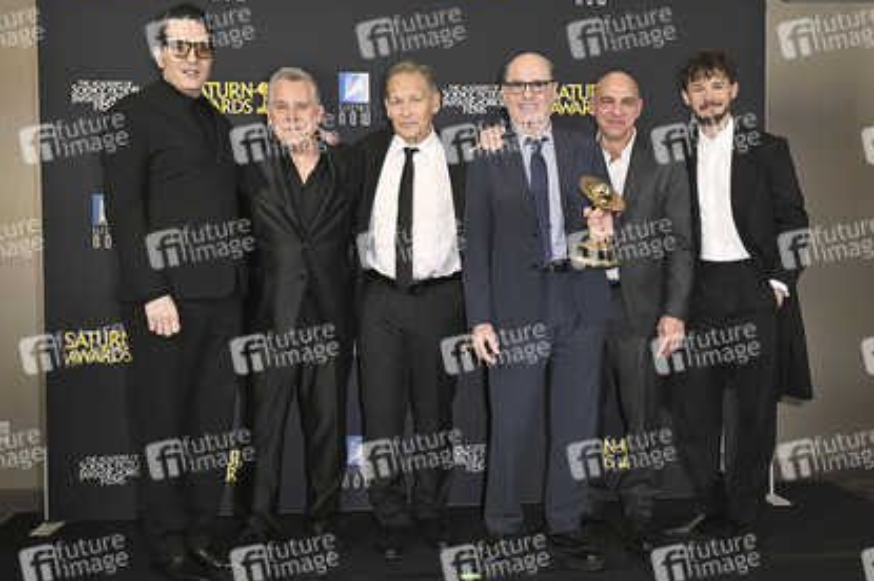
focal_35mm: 38
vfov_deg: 35.0
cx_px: 439
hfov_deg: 50.7
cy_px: 297
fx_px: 922
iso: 2000
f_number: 5
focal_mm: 35
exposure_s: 1/320
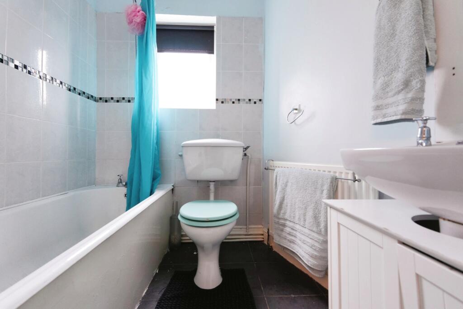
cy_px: 154
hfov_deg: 100.4
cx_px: 232
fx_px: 193
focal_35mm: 15
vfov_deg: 77.3
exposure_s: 1/50
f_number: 4
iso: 400
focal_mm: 10
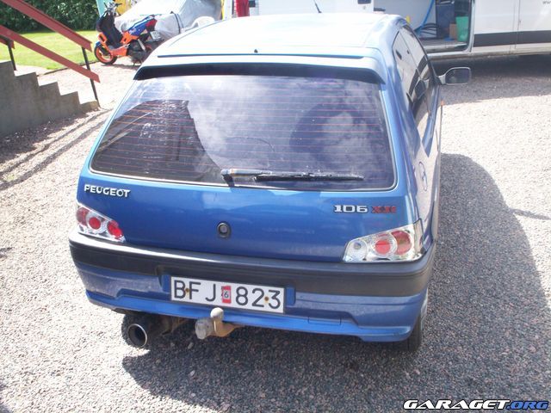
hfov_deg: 51.4
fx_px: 573
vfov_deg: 39.7
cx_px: 276
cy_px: 206
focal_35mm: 36
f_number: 4.5
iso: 100
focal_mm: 6
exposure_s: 1/113
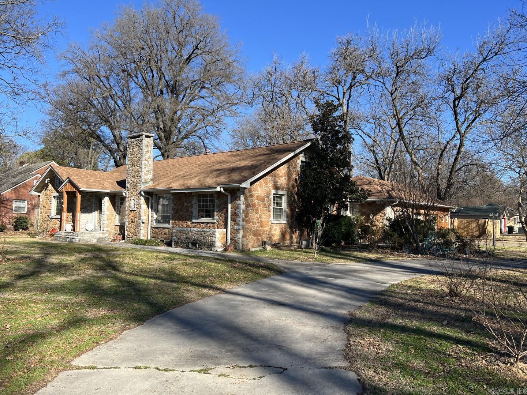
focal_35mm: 26
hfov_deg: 67.3
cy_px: 198
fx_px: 396
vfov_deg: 53.1
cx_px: 264
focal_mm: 5.7
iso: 50
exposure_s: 1/2299
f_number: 1.5
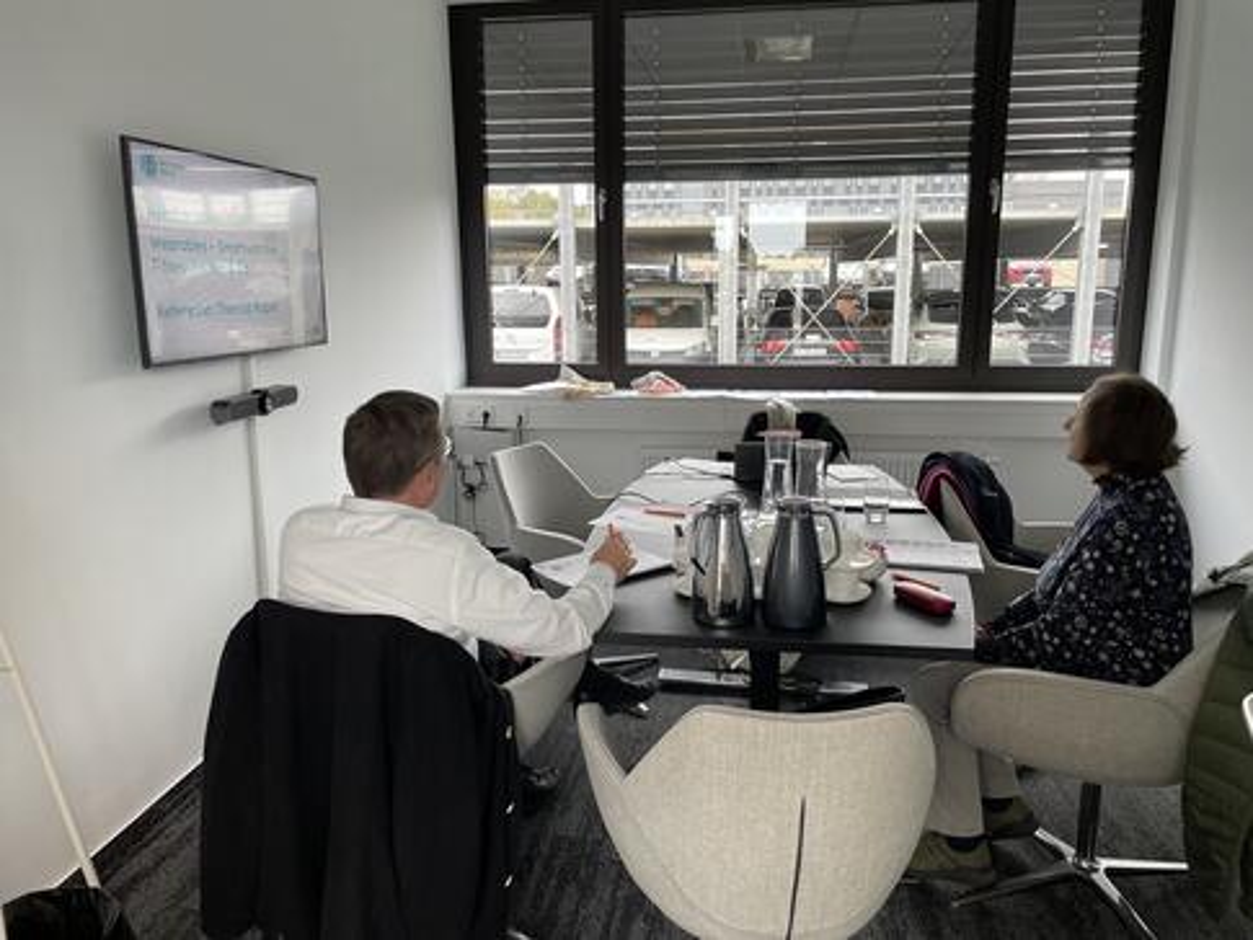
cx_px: 626
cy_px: 470
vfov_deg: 53.1
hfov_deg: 67.3
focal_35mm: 26
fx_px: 941
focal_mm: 4.2
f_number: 1.6
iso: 125
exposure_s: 1/121
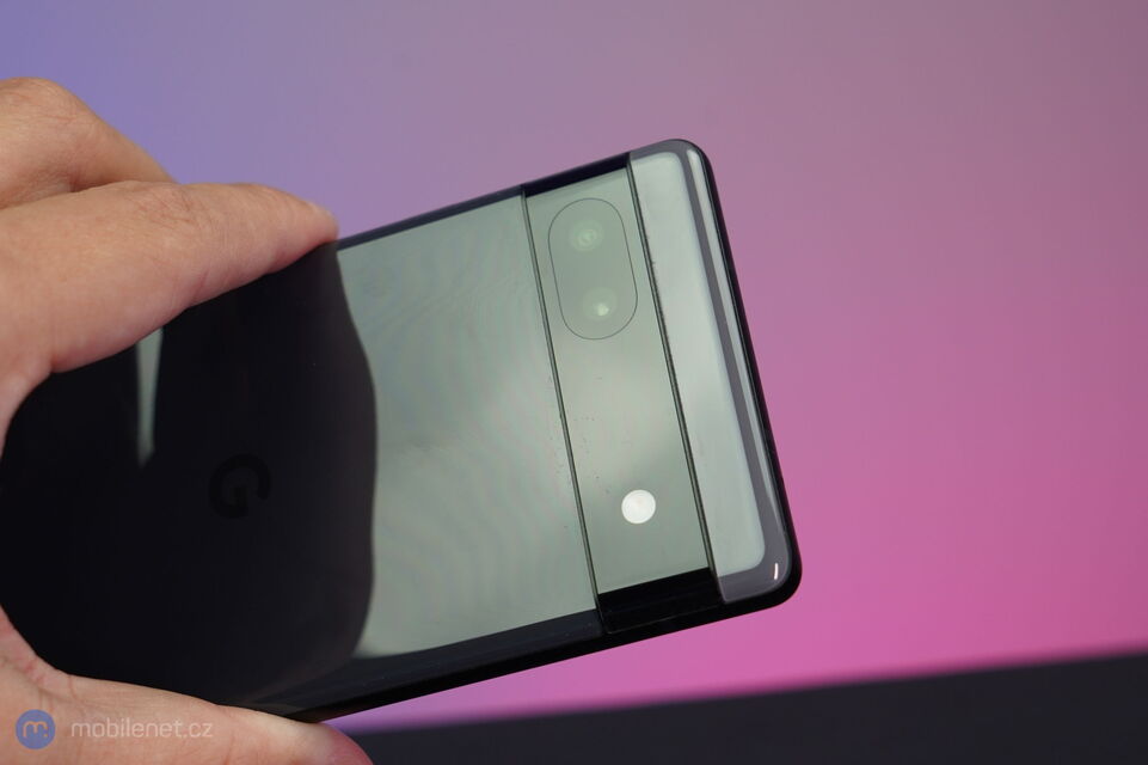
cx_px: 574
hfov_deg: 39.6
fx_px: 1594
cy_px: 382
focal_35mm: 50
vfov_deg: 27.0
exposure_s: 1/160
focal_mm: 50
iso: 640
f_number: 7.1
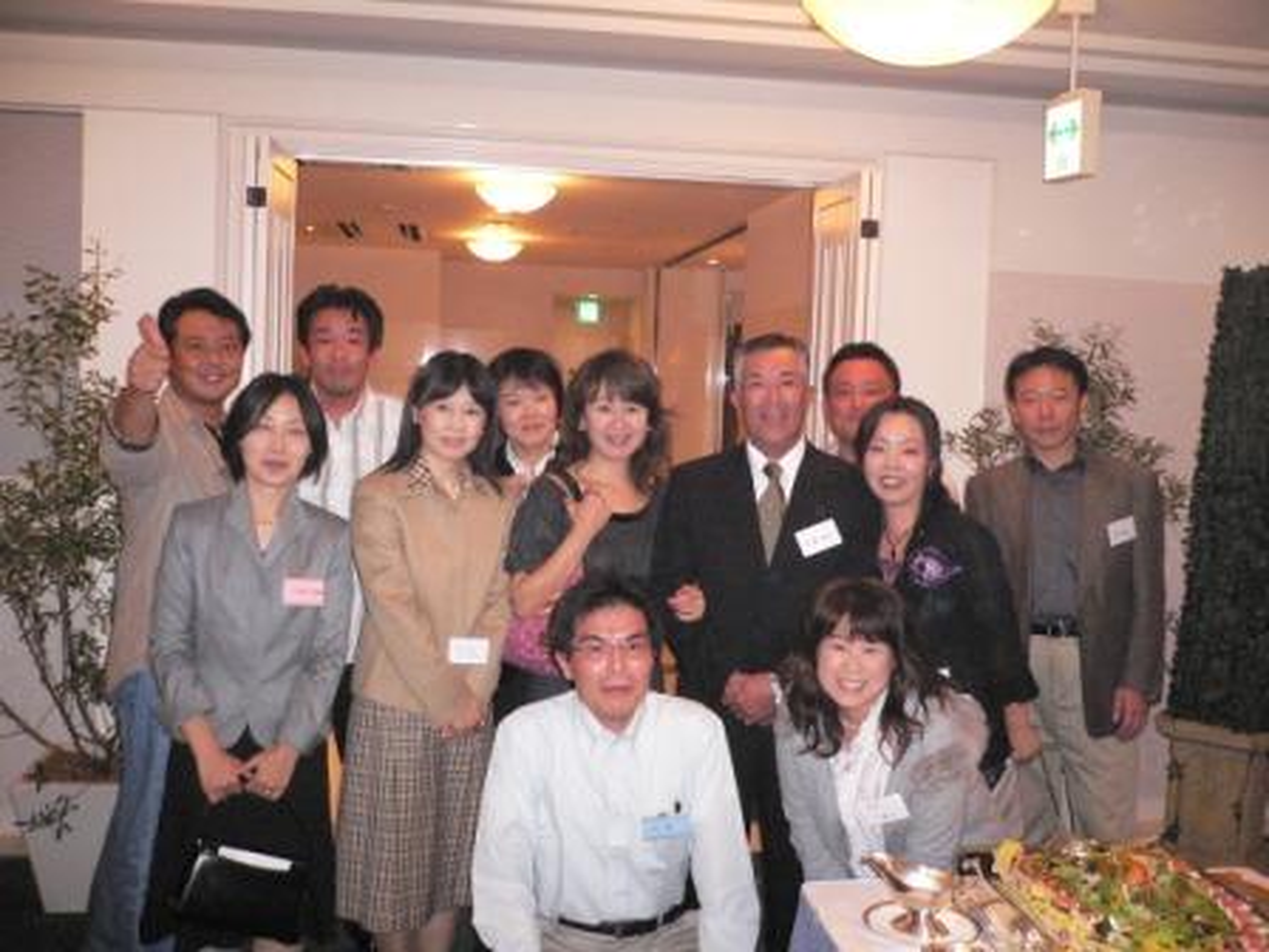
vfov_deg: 40.7
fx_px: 1283
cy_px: 476
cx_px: 634
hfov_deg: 52.6
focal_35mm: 35
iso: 400
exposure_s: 1/60
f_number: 2.8
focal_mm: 5.8
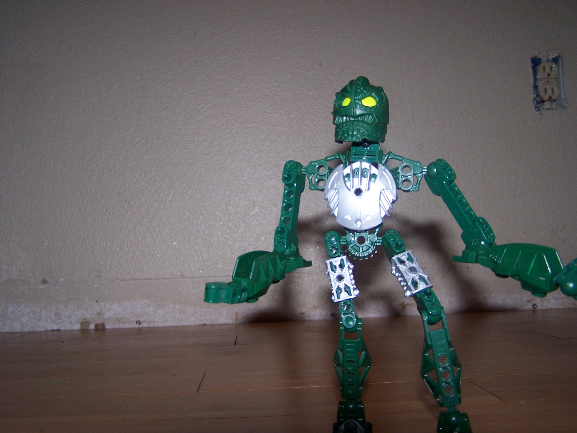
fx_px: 633
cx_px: 288
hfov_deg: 49.0
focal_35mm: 38
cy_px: 216
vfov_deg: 37.7
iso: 80
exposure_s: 1/60
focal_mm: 6.3
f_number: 2.8
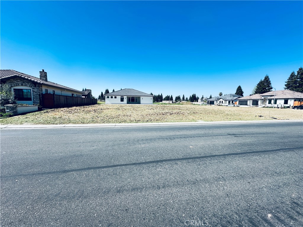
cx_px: 152
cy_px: 114
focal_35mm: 14
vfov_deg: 85.7
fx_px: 123
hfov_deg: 102.1
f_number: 2.2
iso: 40
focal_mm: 2.22
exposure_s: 1/619
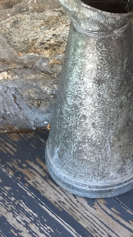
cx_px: 154
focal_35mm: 75
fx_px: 470
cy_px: 88
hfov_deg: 15.6
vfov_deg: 28.1
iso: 32
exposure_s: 1/33
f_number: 2.2
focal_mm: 4.15
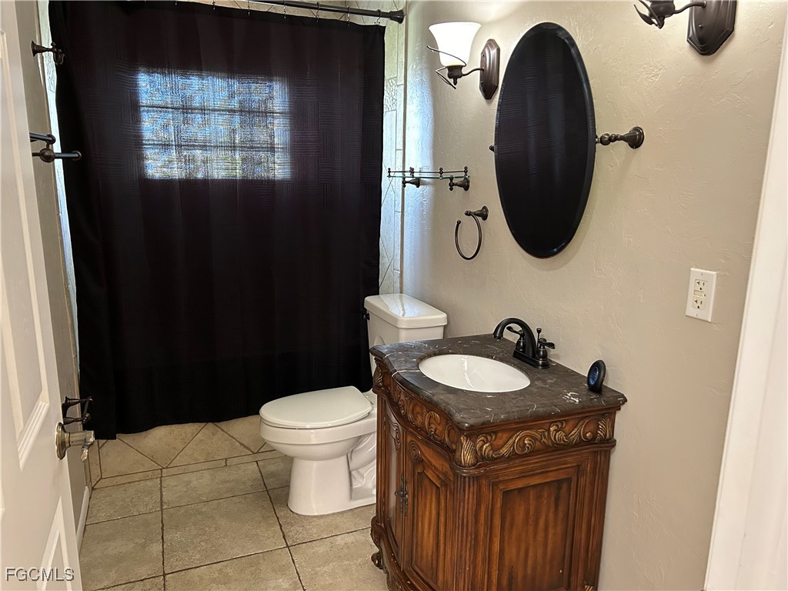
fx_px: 592
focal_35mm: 26
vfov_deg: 53.1
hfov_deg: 67.3
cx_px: 394
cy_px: 296
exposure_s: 1/60
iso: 400
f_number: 1.5
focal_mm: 5.7
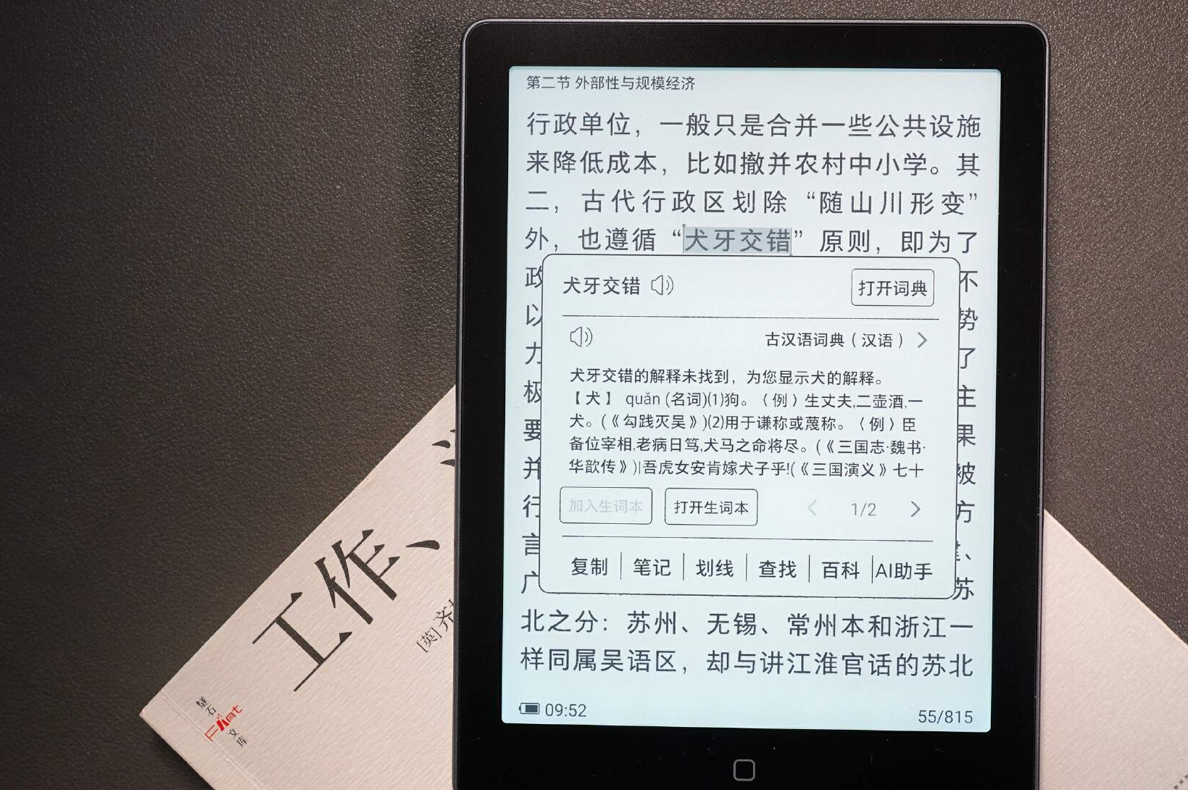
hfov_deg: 47.4
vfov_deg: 32.5
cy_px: 452
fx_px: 1352
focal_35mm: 41
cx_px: 596
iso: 1600
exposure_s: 1/40
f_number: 9
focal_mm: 35
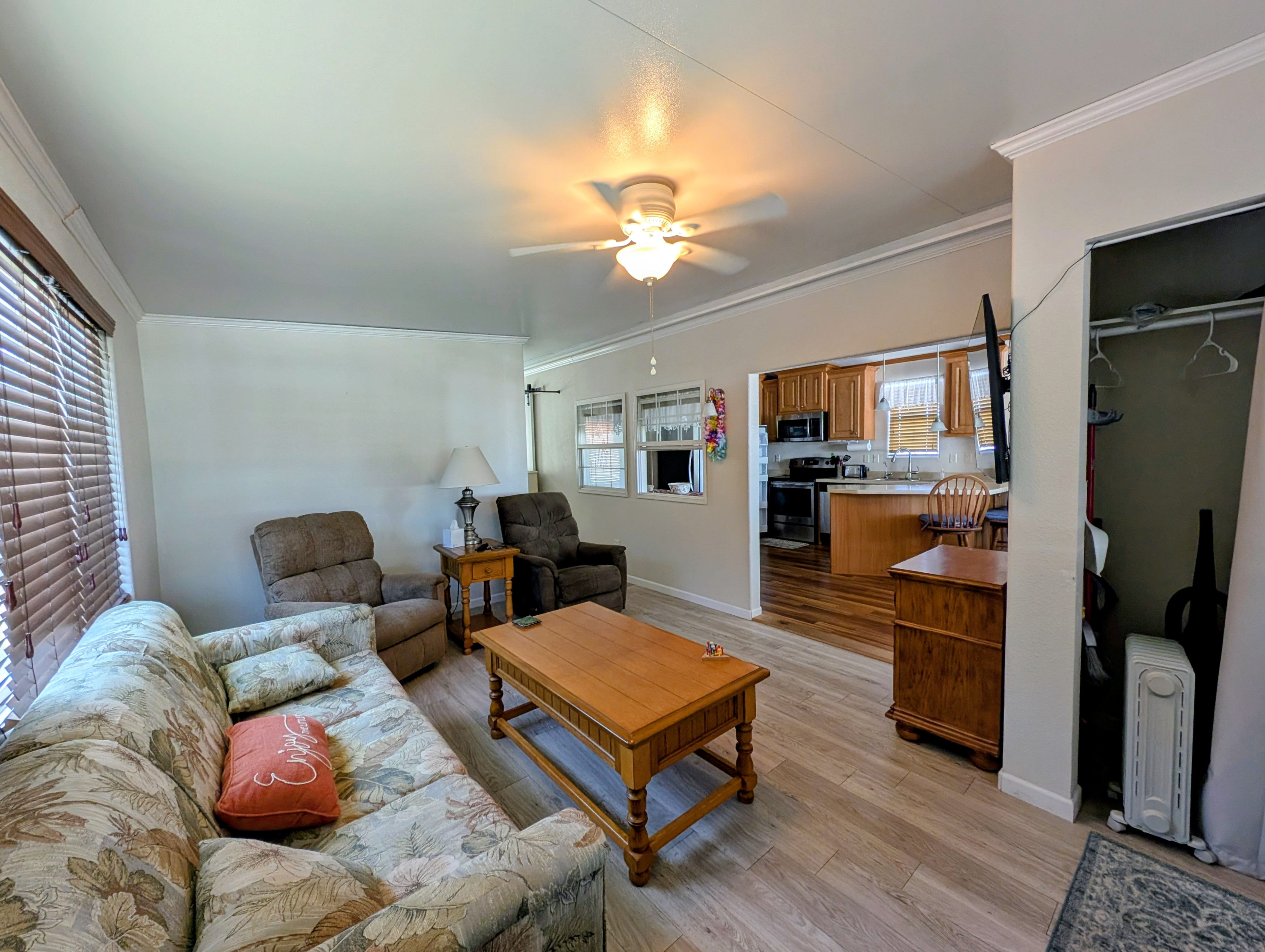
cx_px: 632
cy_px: 476
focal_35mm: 12
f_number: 1.95
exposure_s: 1/60
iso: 129
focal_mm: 2.23
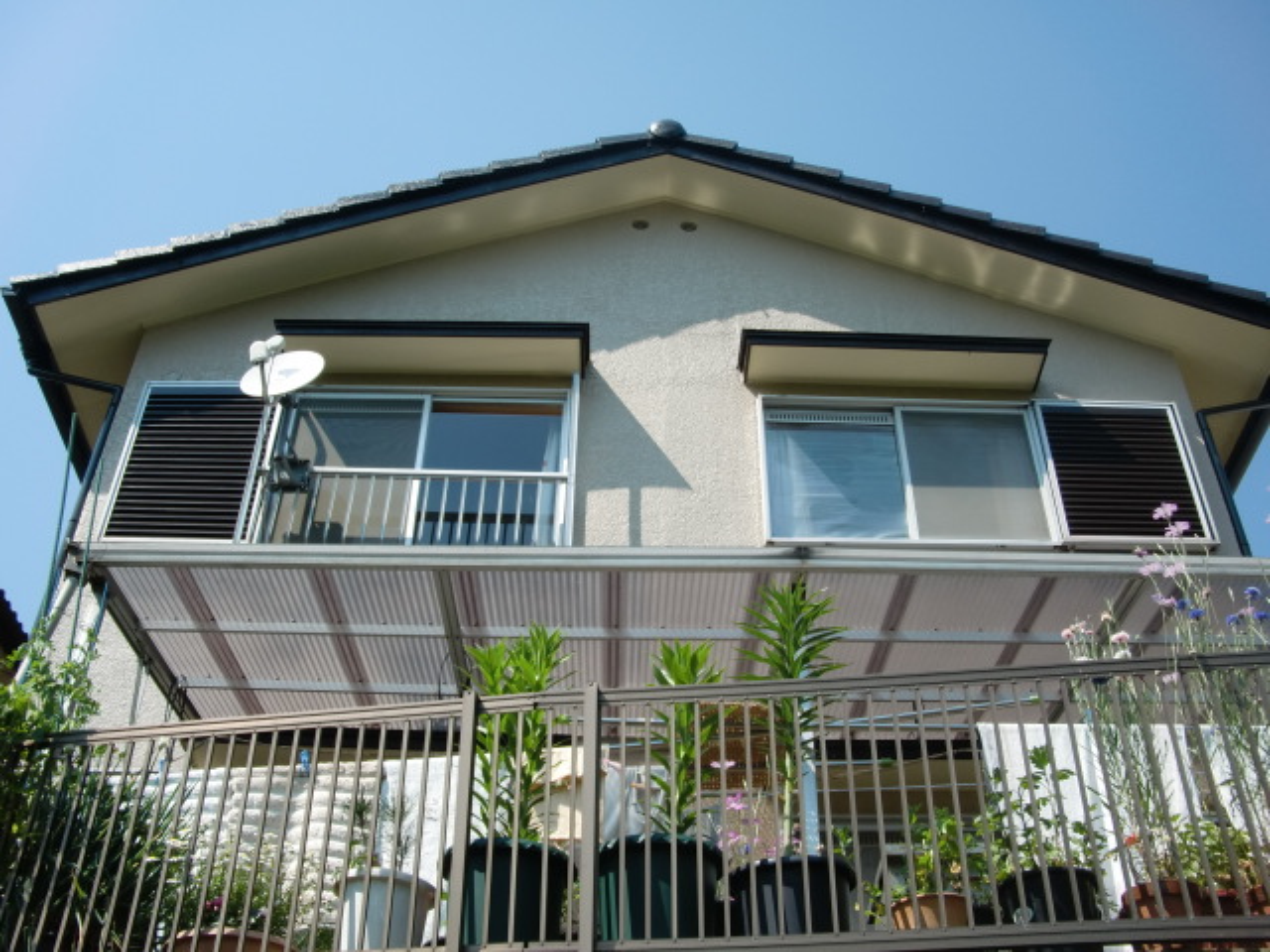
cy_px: 476
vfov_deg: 37.7
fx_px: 1394
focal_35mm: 38
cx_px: 635
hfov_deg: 49.0
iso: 64
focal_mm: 6.66
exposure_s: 1/400
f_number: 3.9
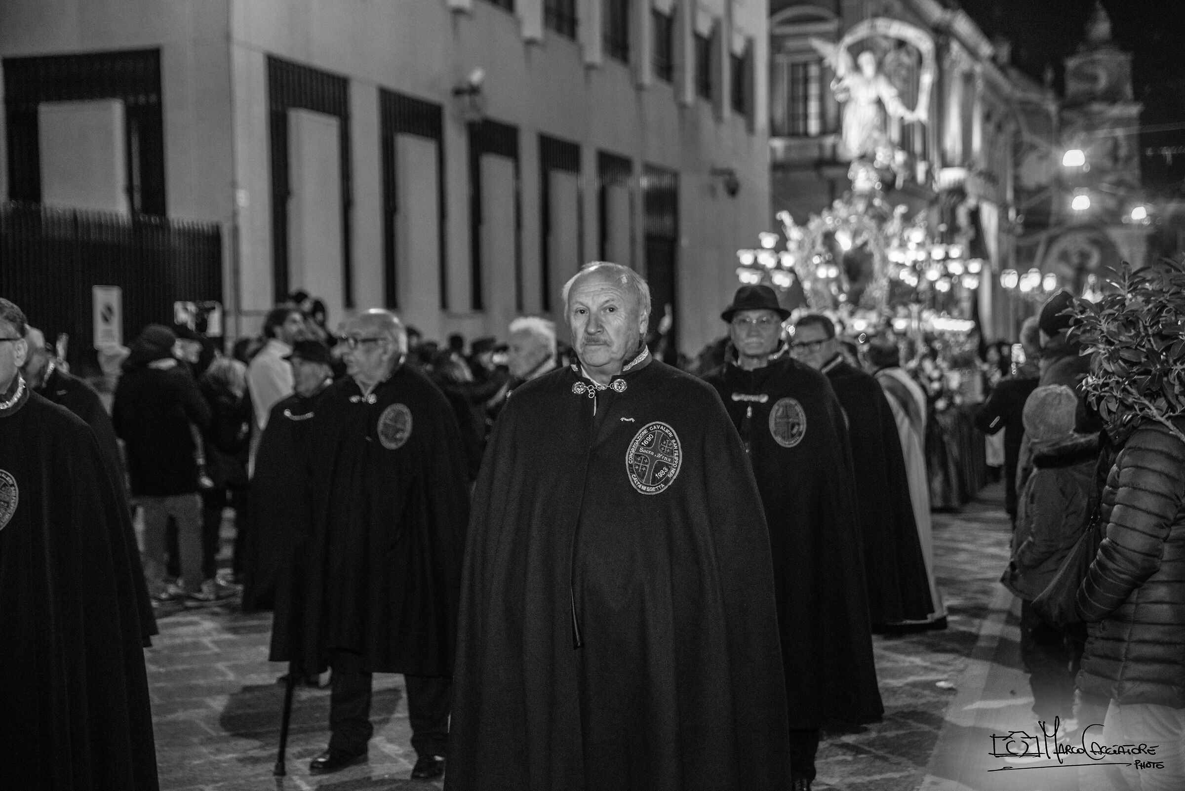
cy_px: 396
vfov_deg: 24.6
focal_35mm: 55
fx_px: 1811
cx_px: 592
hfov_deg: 36.2
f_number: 2.8
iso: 1600
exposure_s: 1/60
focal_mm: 55
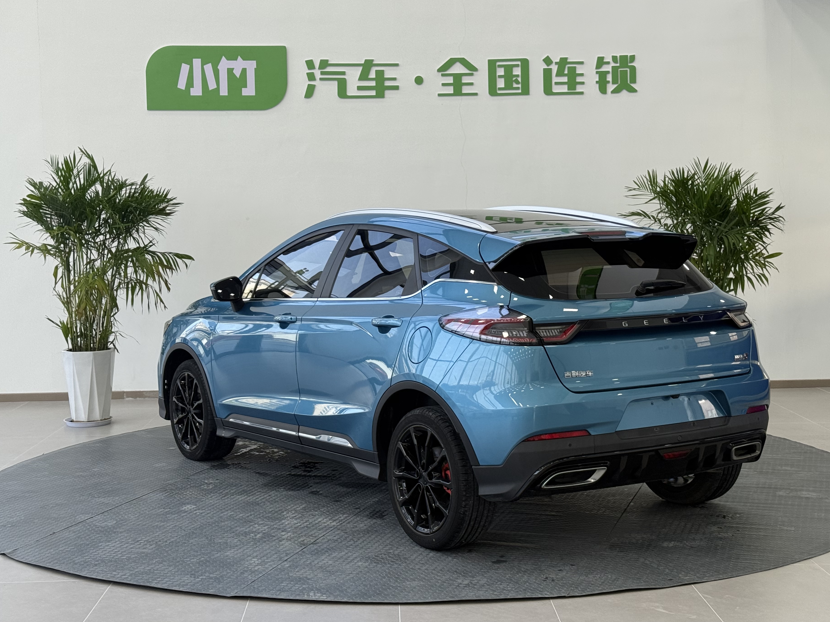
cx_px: 424
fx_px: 1271
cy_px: 296
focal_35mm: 53
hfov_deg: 36.2
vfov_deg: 27.5
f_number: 1.78
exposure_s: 1/122
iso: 64
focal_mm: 6.76
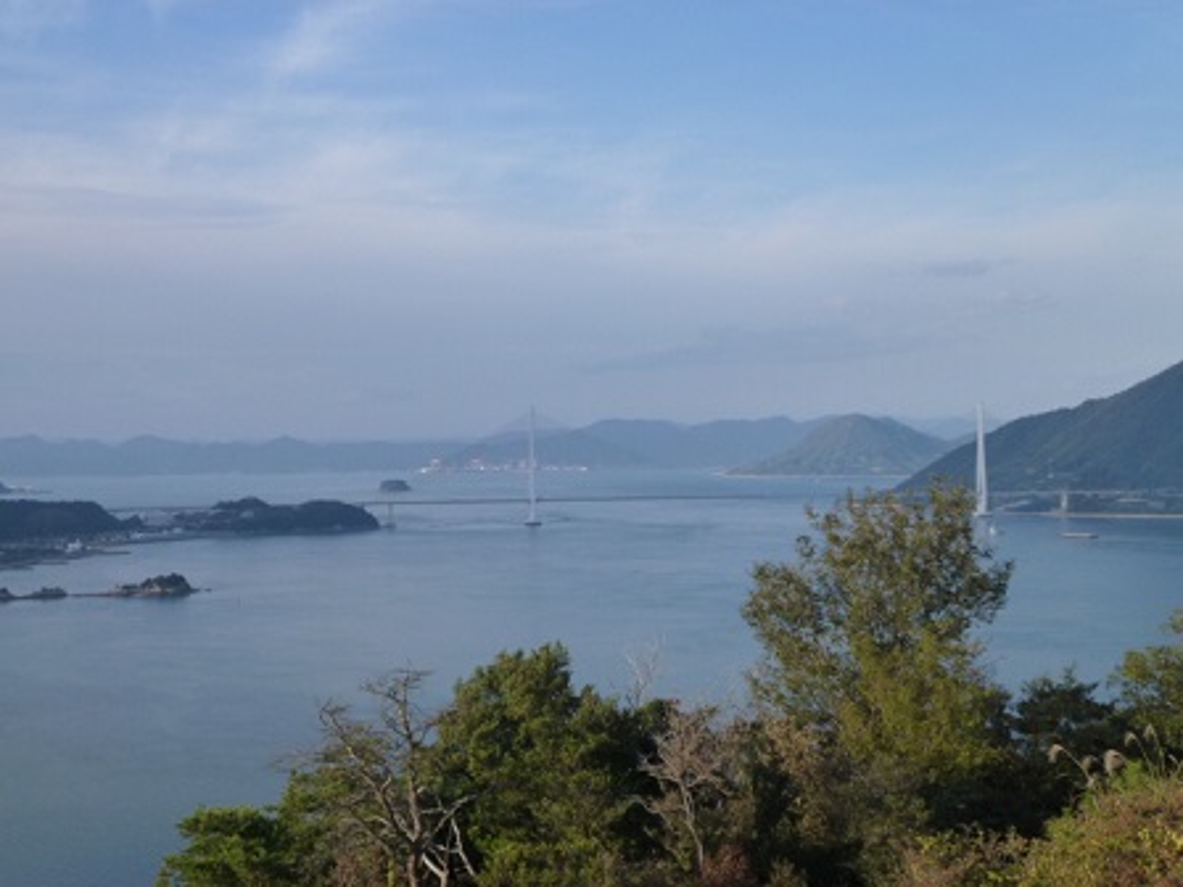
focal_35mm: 45
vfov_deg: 32.2
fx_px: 1538
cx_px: 592
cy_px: 444
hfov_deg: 42.1
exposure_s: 1/640
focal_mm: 8
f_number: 4
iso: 160
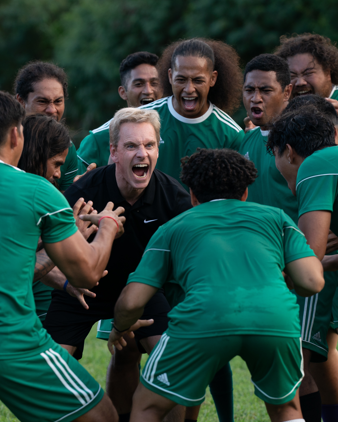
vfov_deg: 7.2
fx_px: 3376
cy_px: 212
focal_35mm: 270
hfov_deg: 5.7
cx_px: 124
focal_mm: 191
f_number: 5
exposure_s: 1/500
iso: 640
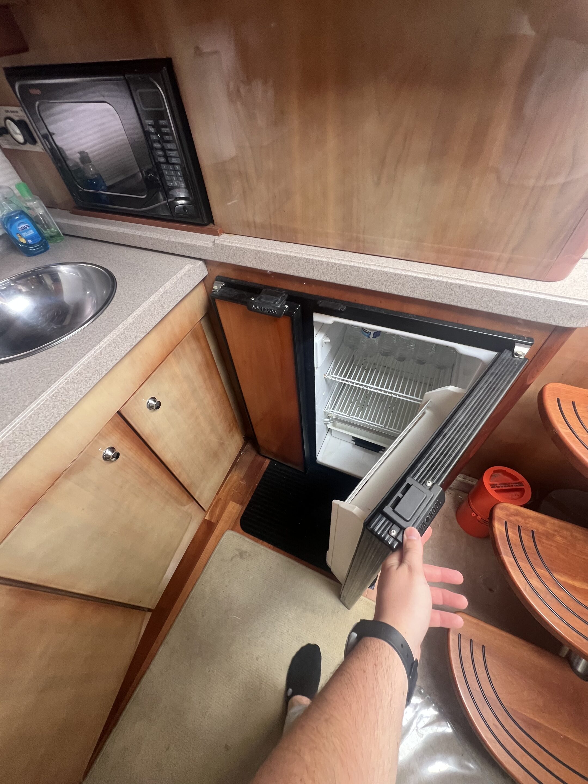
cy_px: 392
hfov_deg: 89.9
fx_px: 294
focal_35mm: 13
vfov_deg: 106.2
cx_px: 294
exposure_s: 1/99
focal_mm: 1.57
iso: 160
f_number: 1.8
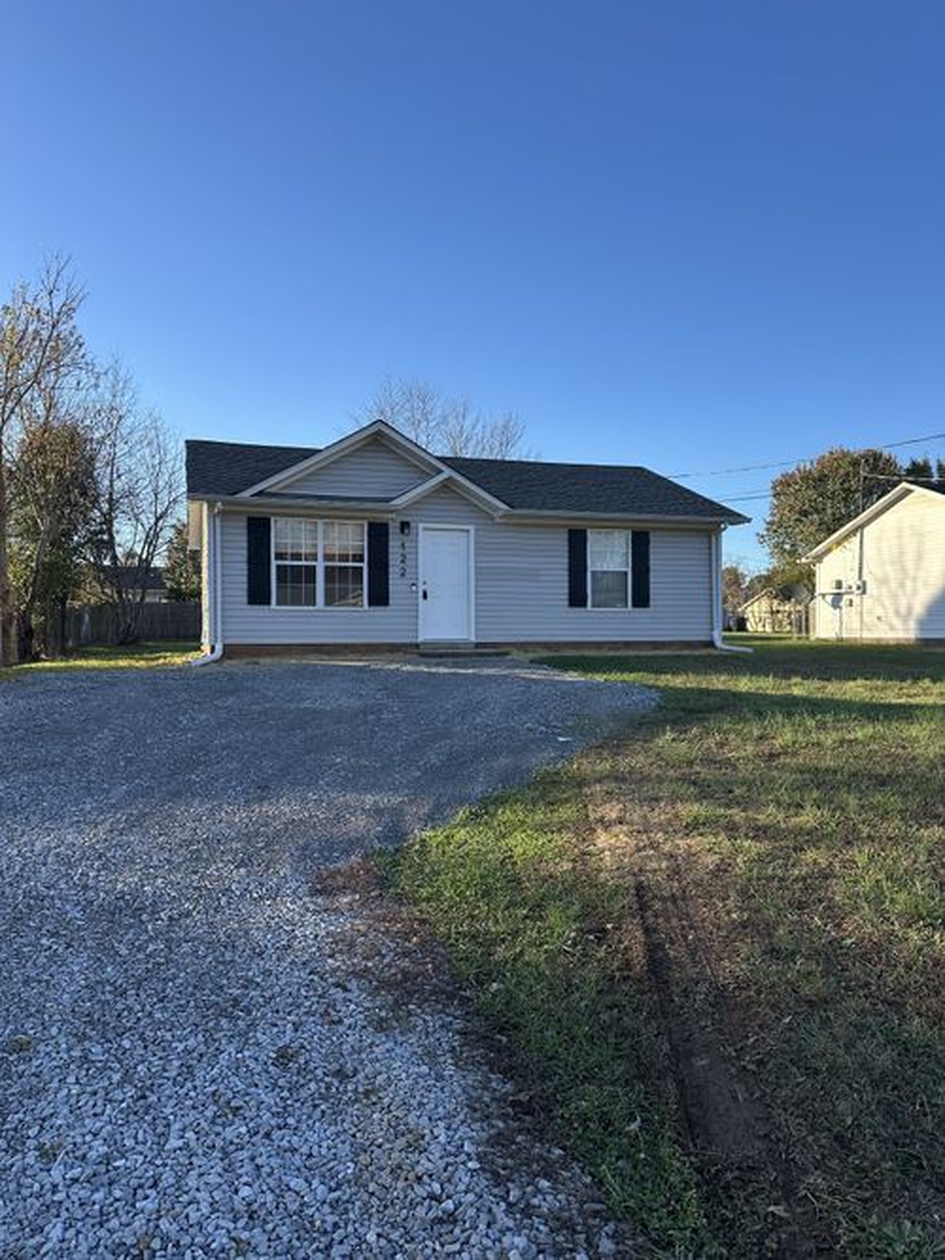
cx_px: 472
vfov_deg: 71.6
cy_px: 630
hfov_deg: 56.8
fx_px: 874
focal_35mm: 24
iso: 80
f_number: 1.78
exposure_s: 1/1721
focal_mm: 6.86
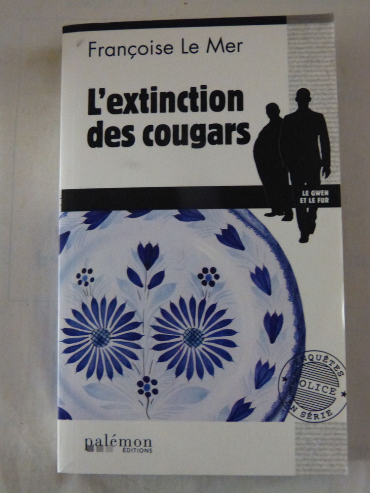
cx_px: 185
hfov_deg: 32.2
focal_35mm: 45
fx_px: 641
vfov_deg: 42.1
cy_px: 246
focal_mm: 8.1
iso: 1600
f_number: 3.2
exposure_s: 1/15
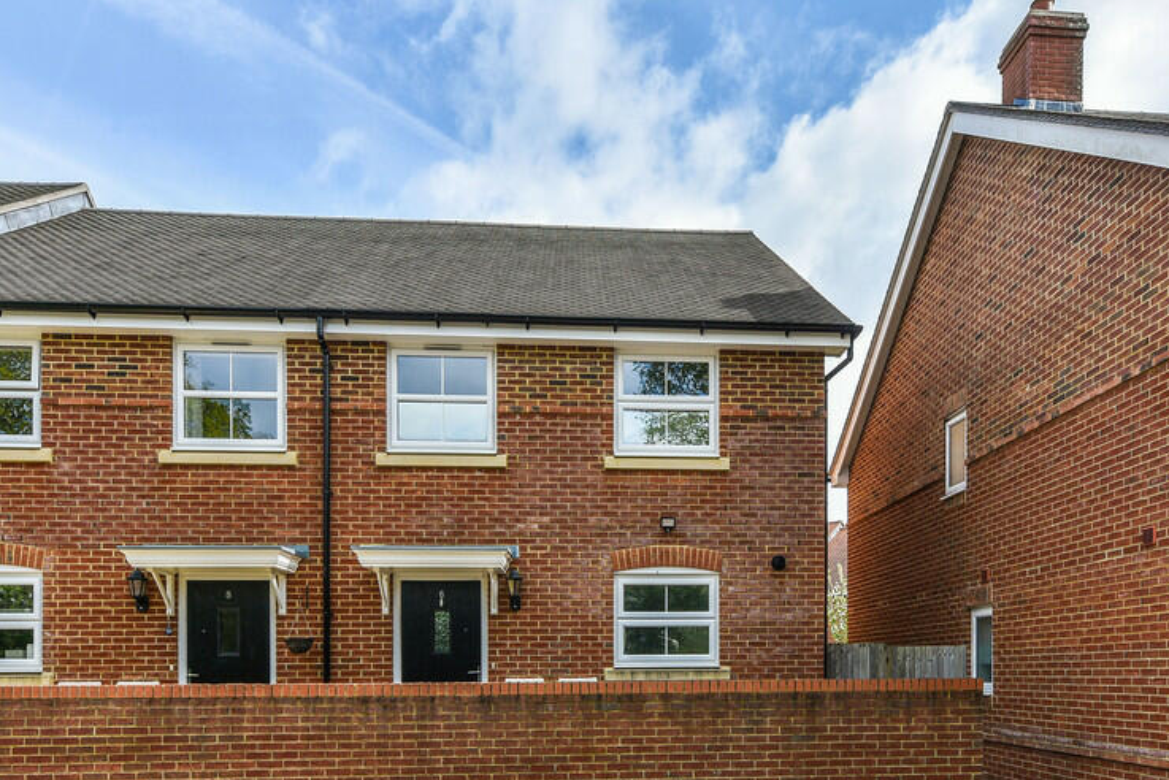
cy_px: 491
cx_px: 646
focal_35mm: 25
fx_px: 812
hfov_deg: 71.3
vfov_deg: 50.8
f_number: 9
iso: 250
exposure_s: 1/500
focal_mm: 18
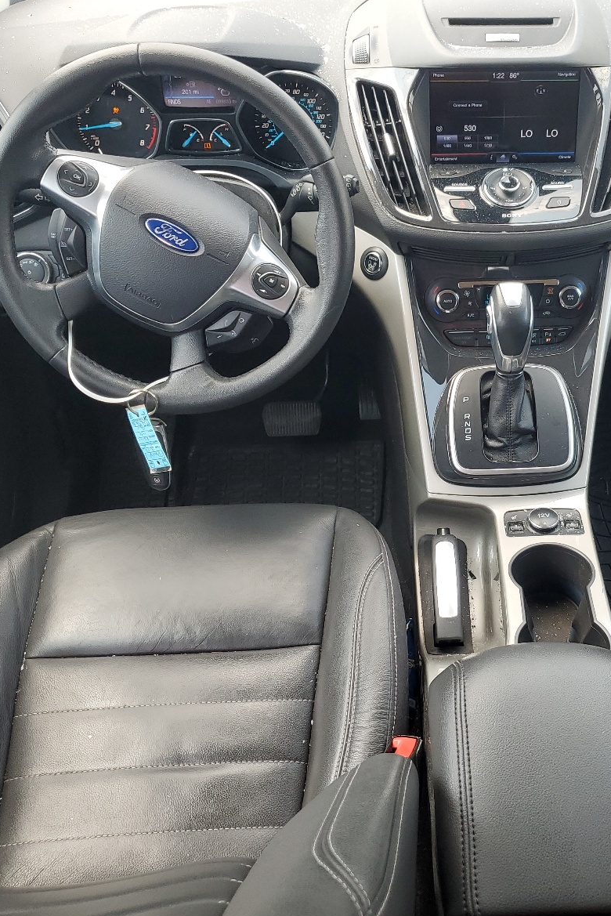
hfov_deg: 35.0
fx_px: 941
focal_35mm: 37
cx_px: 474
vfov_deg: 51.9
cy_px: 469
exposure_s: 1/196
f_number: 1.5
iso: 50
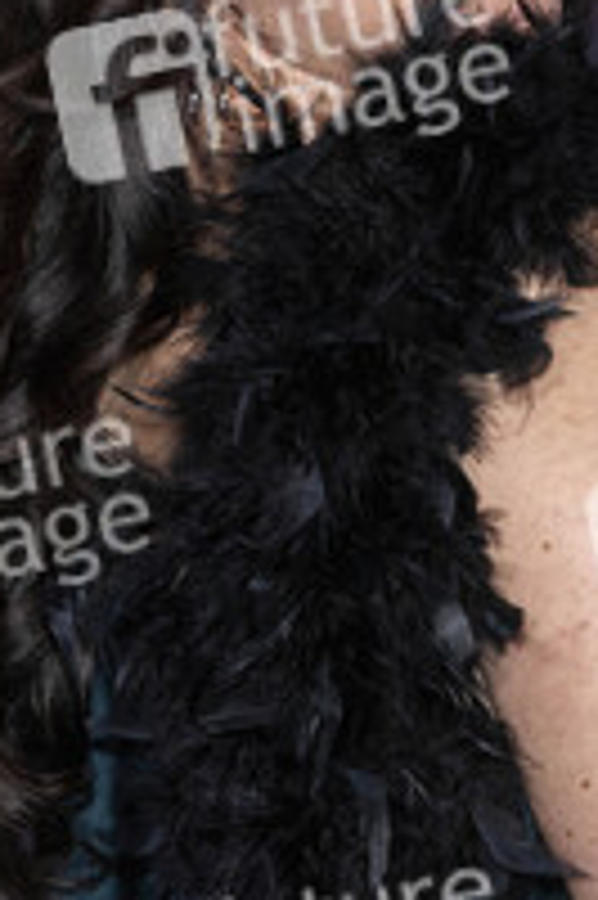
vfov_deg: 9.4
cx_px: 409
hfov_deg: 6.2
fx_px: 5491
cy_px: 302
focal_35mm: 220
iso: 800
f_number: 5.6
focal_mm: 110
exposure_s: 1/200
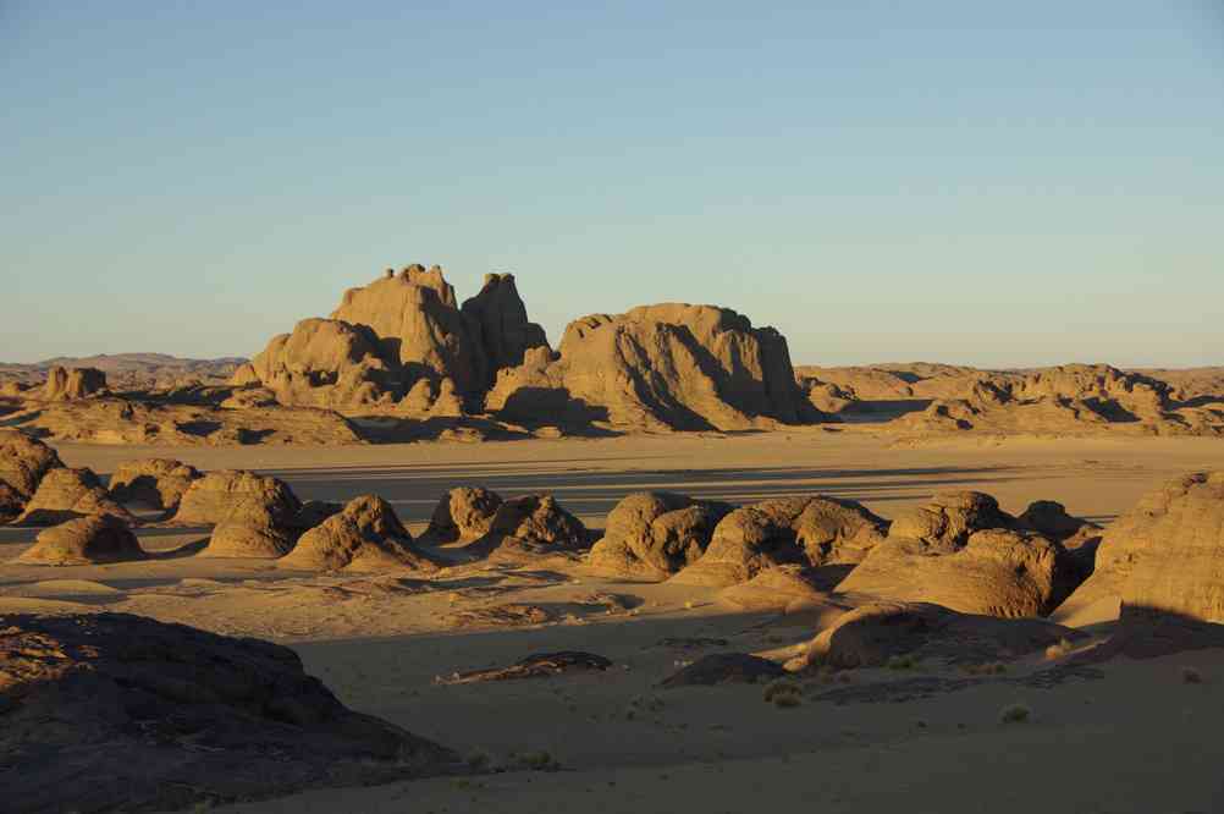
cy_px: 407
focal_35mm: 72
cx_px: 612
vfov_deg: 18.9
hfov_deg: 28.1
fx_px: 2446
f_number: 8
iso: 100
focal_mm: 47.5
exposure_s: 1/90
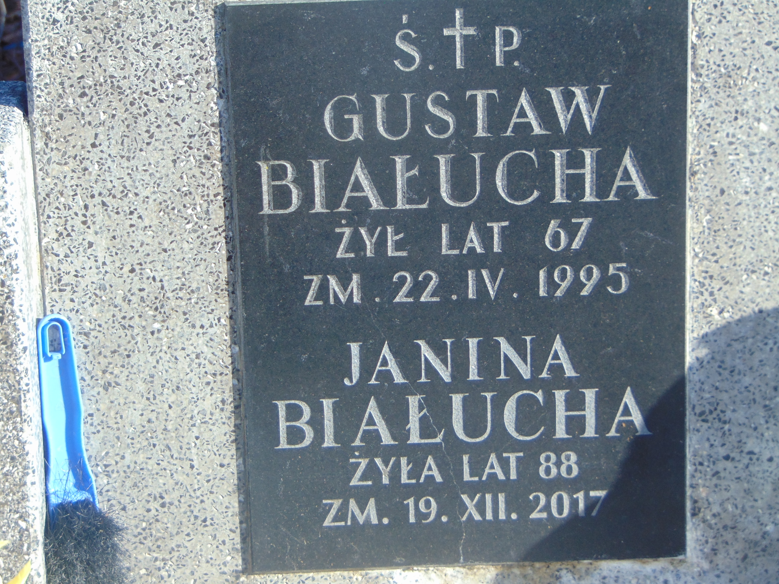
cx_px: 390
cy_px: 292
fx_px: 2993
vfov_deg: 11.1
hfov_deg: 14.8
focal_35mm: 133
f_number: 4
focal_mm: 23.9
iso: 80
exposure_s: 1/250
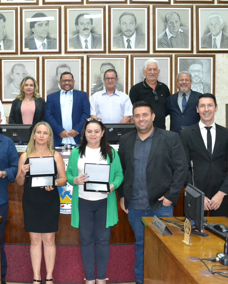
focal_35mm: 47
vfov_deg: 39.5
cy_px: 141
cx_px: 56
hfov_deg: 31.5
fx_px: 396
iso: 3200
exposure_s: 1/60
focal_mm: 22
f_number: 7.1
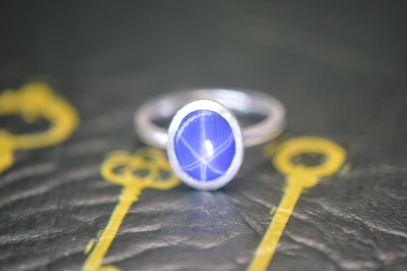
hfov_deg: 16.1
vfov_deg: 10.7
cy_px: 136
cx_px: 204
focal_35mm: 128
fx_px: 1440
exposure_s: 1/125
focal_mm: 85
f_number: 4
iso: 100
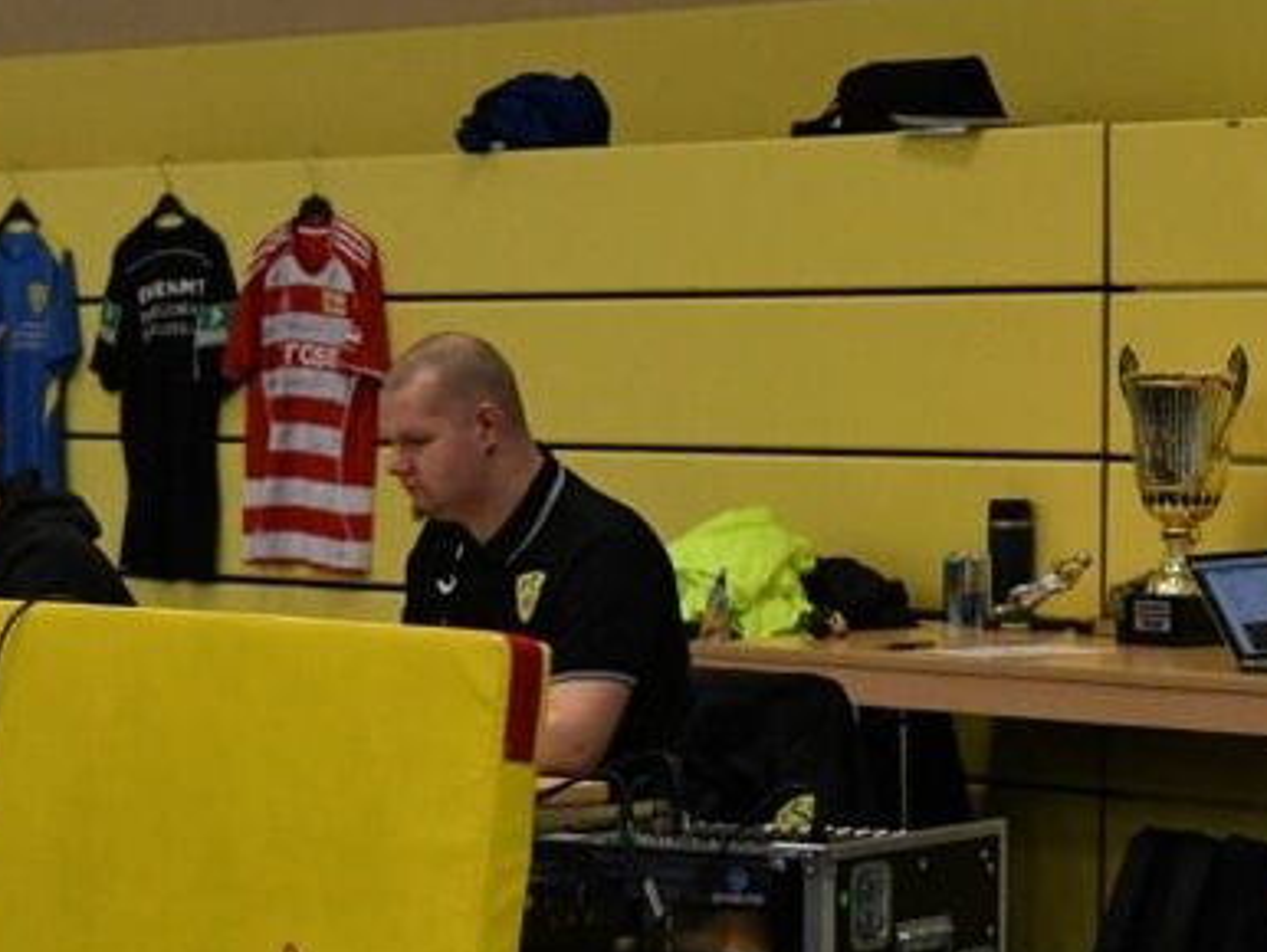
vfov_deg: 13.6
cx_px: 72
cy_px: 681
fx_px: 3992
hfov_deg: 17.7
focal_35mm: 109
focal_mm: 52
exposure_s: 1/800
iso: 5000
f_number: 2.8
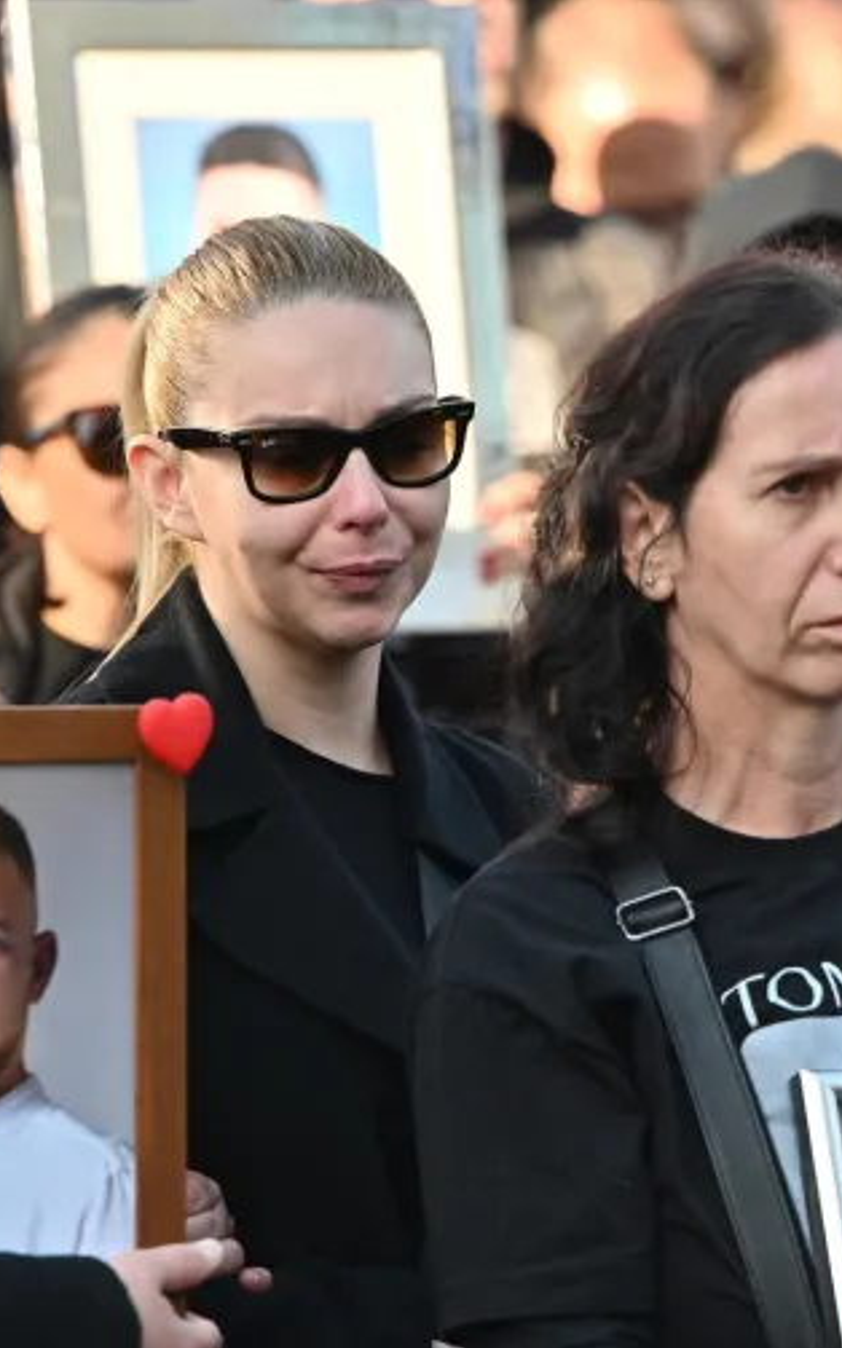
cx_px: 349
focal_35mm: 308
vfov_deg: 6.8
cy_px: 675
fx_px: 11318
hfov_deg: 4.3
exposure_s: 1/1000
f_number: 4
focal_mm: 200
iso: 400
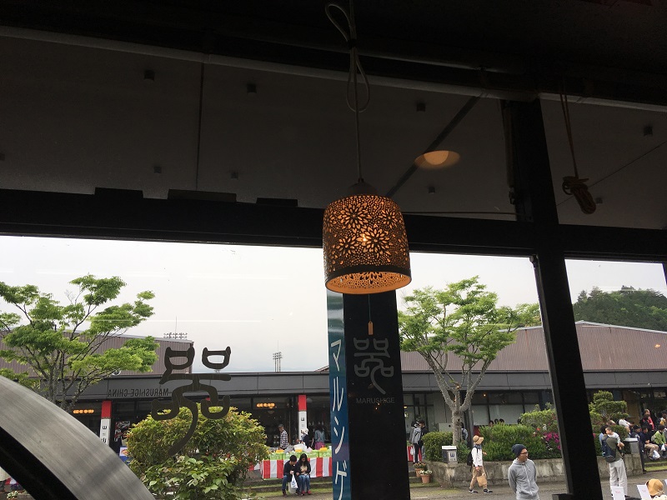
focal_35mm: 29
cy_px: 250
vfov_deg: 48.2
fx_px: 559
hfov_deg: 61.7
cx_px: 334
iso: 25
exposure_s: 1/1054
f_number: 2.2
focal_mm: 4.15
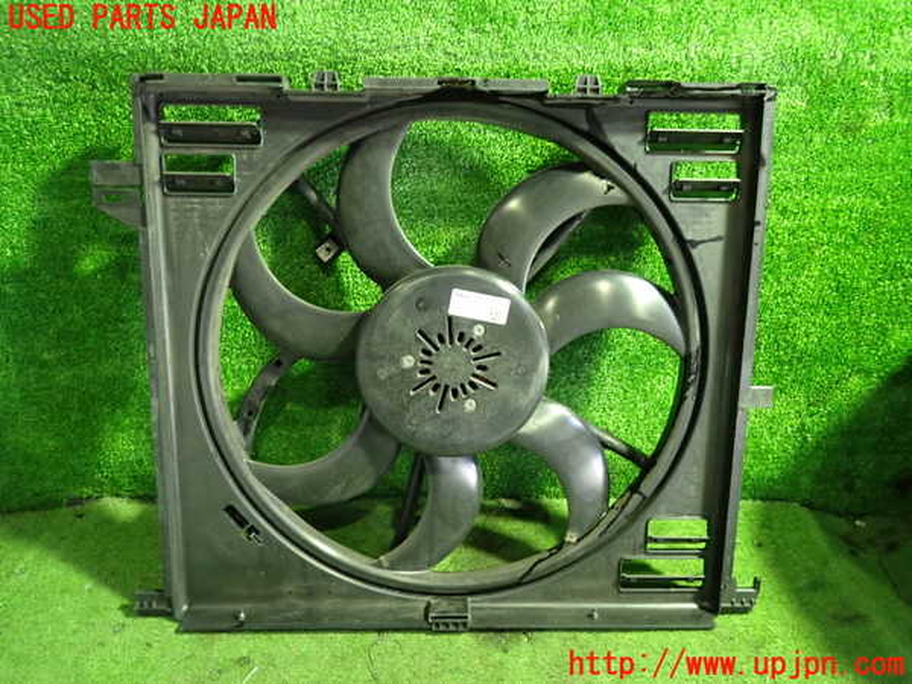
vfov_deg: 54.9
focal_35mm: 25
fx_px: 659
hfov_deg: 69.4
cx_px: 456
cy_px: 342
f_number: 2
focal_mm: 4.5
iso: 640
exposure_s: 1/30
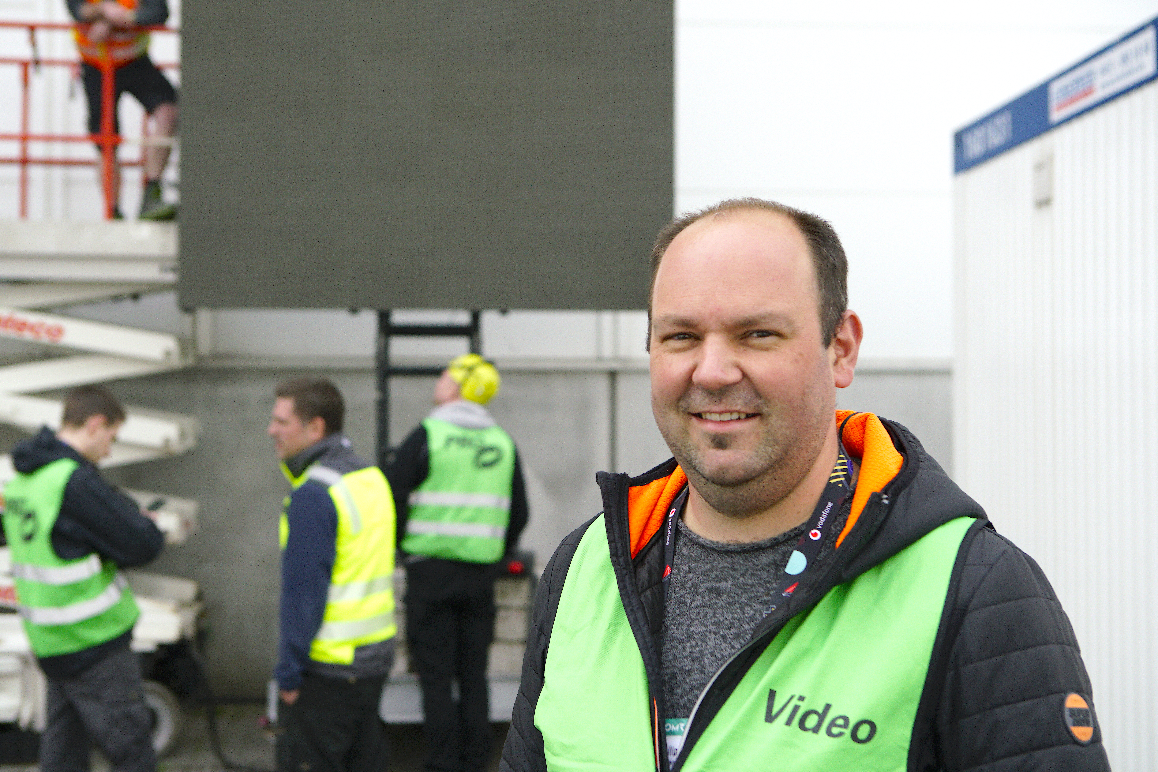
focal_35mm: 51
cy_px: 382
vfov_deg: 26.5
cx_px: 576
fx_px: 1640
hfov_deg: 38.9
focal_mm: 50
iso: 1600
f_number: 4
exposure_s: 1/5000
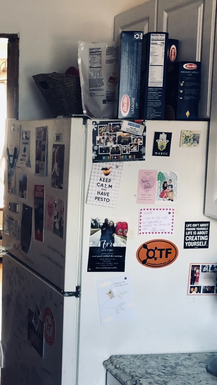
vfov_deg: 34.8
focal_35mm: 60
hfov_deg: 19.0
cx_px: -40
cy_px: 219
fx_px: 613
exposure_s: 1/15
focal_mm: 4
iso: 50
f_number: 1.8
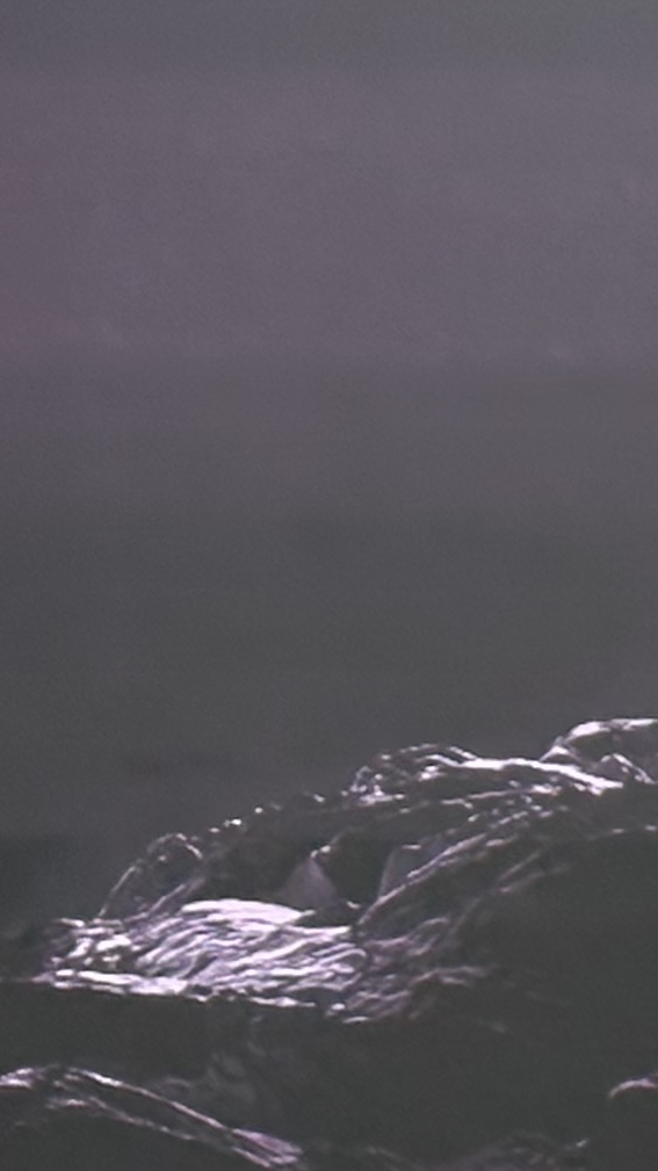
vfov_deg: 10.2
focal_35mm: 209
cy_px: 1109
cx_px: 1497
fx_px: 6488
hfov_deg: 5.6
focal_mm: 6.86
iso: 64
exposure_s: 1/103
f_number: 1.78
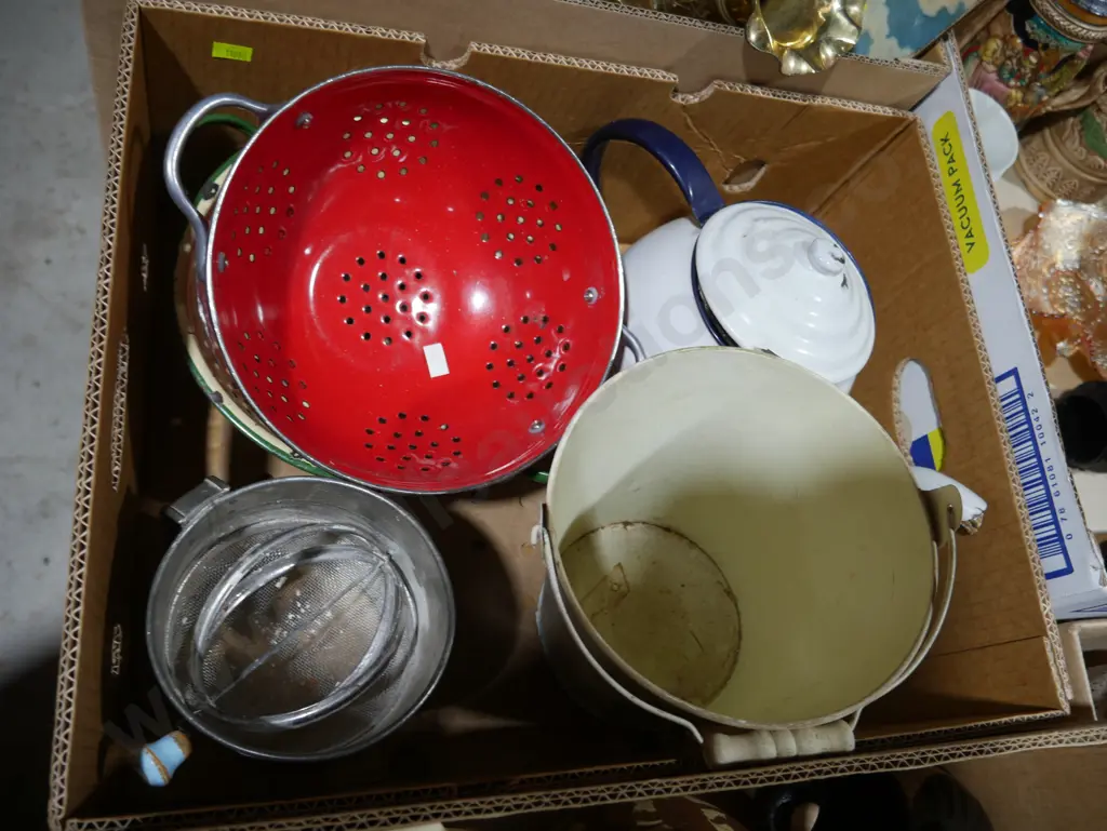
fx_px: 896
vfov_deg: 49.8
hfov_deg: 63.4
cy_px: 416
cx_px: 554
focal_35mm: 28
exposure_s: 1/80
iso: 200
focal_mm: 14
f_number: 3.5
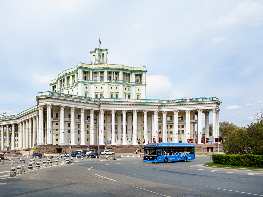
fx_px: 266
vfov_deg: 40.7
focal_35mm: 35
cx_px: 120
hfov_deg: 52.6
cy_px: 99
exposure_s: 1/640
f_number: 5.6
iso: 80
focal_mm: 11.89
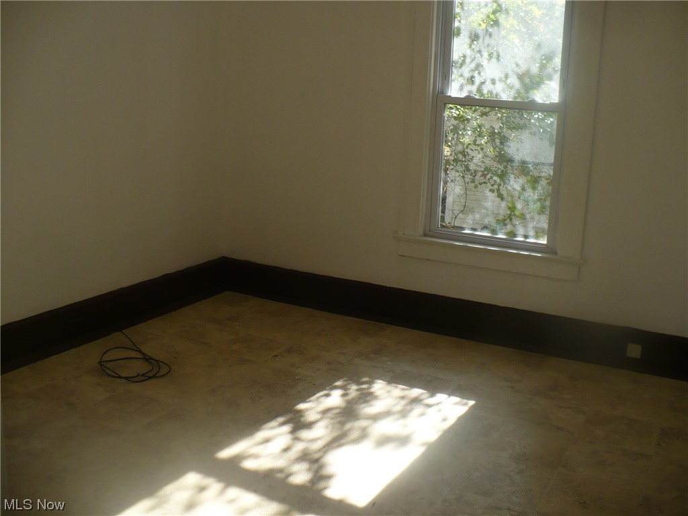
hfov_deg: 50.1
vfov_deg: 38.7
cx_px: 344
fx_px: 735
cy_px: 258
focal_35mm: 37
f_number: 2.8
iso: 100
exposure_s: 1/200
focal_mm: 6.1
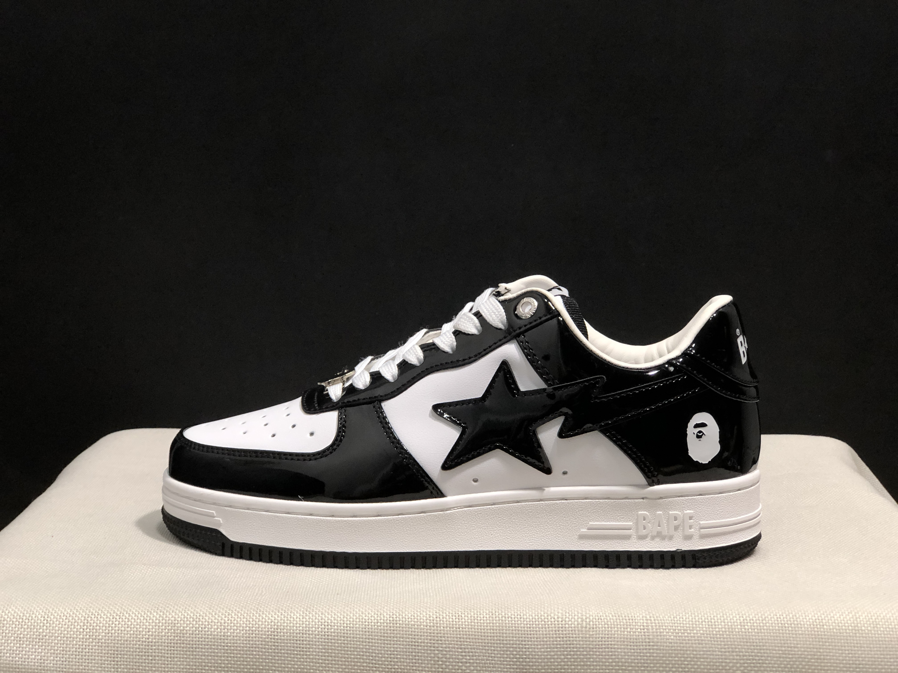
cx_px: 449
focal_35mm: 57
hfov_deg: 33.8
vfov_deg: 25.7
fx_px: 1479
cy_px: 336
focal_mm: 6.6
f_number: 2.8
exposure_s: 1/30
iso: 80
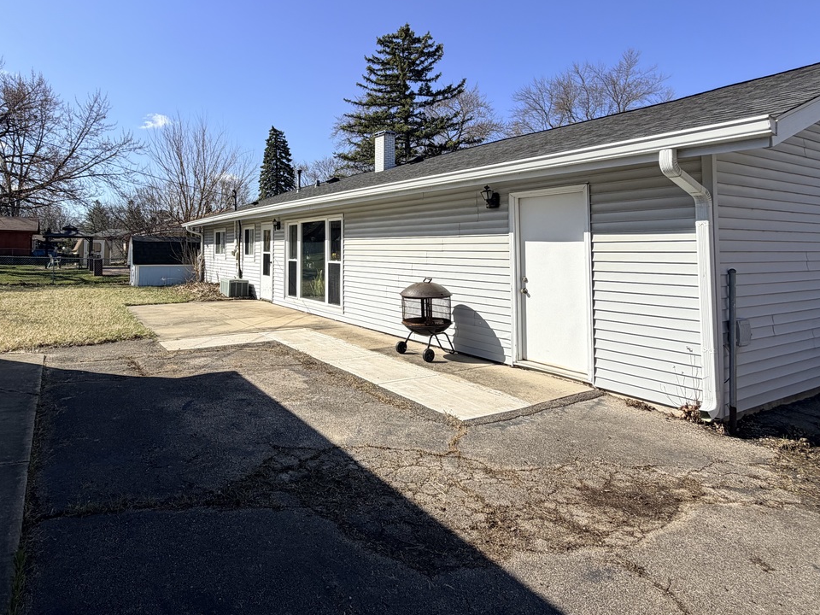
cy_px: 225
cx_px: 324
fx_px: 497
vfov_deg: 62.4
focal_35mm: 21
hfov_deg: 78.0
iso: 20
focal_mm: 2.22
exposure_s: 1/864
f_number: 2.2
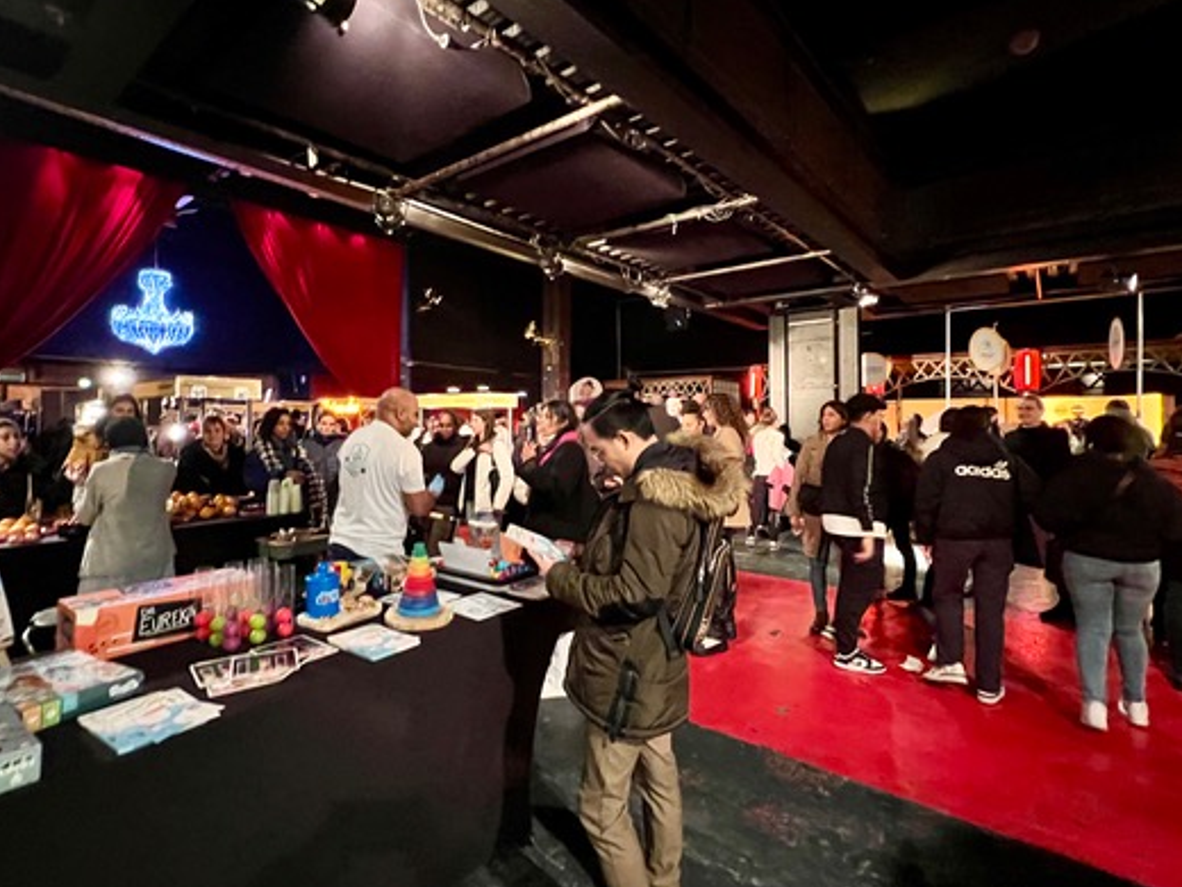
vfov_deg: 78.0
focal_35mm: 16
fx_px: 546
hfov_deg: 94.5
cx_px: 573
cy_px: 412
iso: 1000
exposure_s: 1/34
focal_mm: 1.57
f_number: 1.8
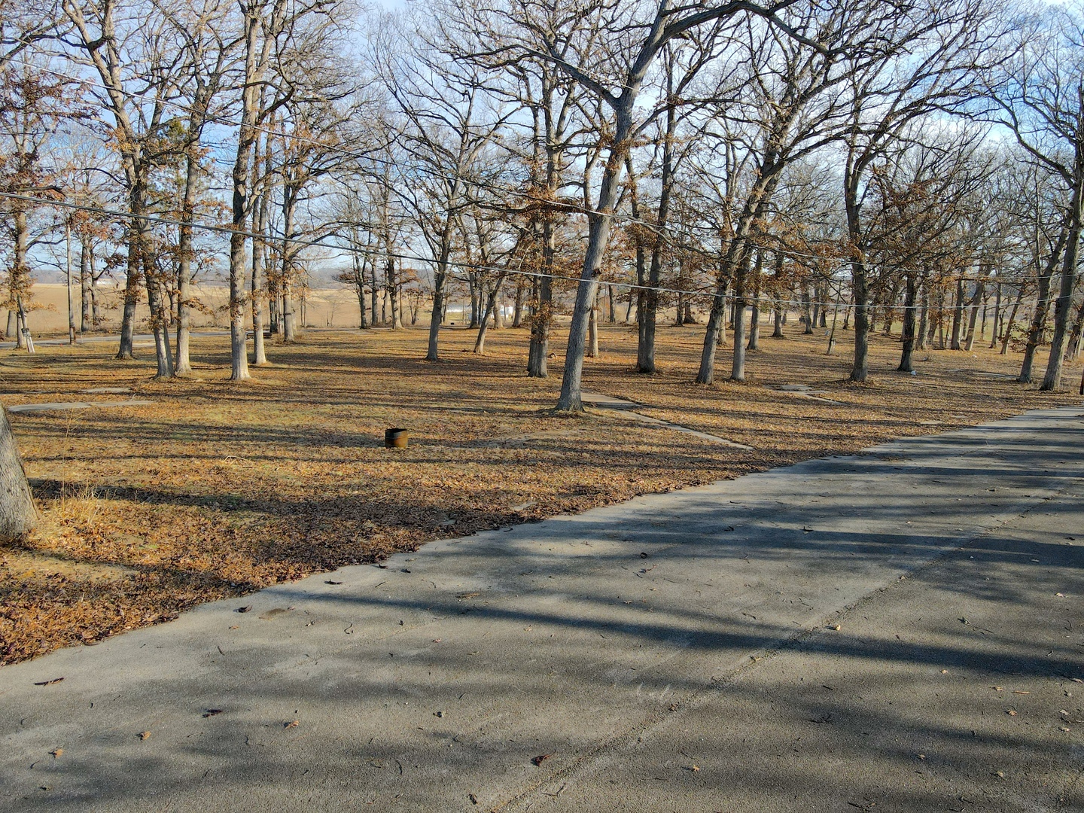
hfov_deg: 71.6
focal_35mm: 24
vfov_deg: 56.8
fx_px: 752
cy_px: 406
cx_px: 542
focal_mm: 4.5
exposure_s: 1/250
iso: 100
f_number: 2.8
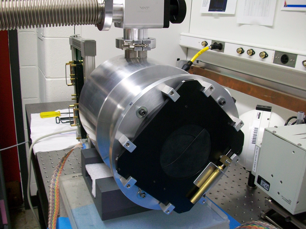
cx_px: 153
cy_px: 114
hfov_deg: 56.8
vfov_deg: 44.2
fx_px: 283
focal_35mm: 32
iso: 160
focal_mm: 5.7
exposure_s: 1/20
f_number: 2.8
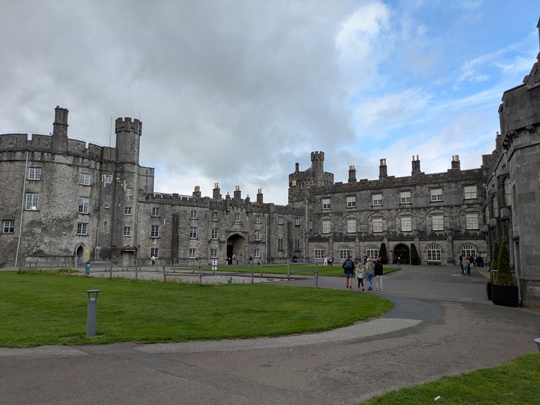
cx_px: 270
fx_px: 390
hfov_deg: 69.4
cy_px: 202
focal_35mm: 25
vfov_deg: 54.9
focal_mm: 5.43
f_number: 1.89
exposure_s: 1/1420
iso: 53
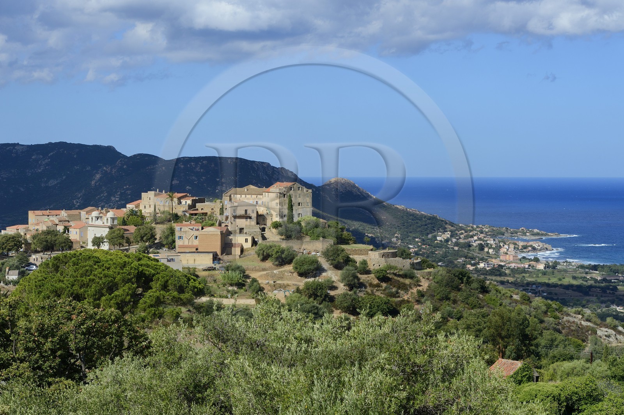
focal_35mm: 70
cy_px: 208
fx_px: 1212
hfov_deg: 28.9
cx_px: 312
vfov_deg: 19.4
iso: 200
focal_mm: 70
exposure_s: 1/250
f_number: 14
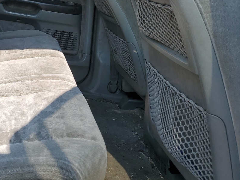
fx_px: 361
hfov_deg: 35.7
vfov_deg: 27.2
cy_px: 22
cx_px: 49
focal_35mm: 52
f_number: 1.5
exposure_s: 1/1111
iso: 50
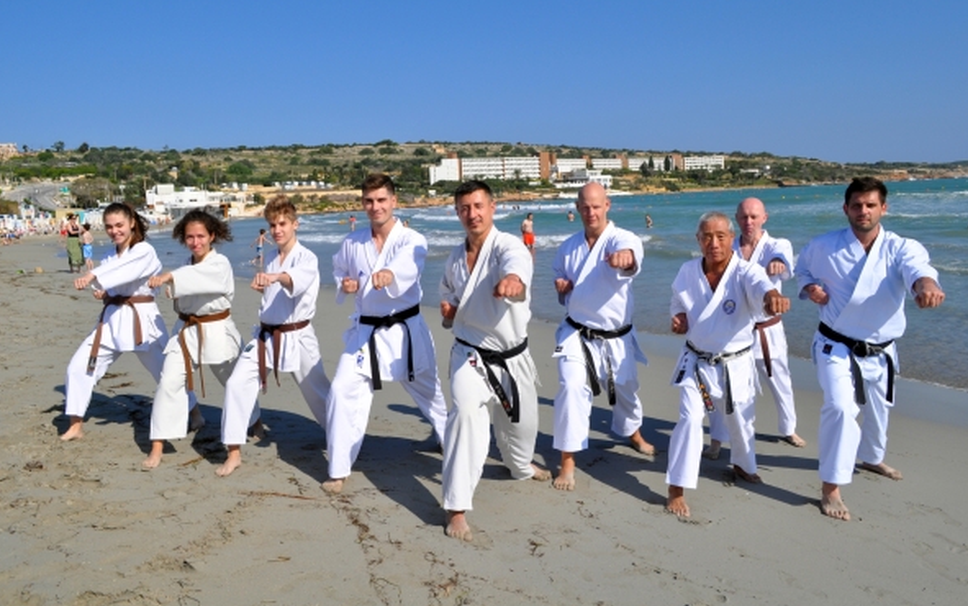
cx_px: 486
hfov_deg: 61.2
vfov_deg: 40.6
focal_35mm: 31
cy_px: 296
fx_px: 818
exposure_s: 1/500
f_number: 11
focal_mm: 20
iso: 200
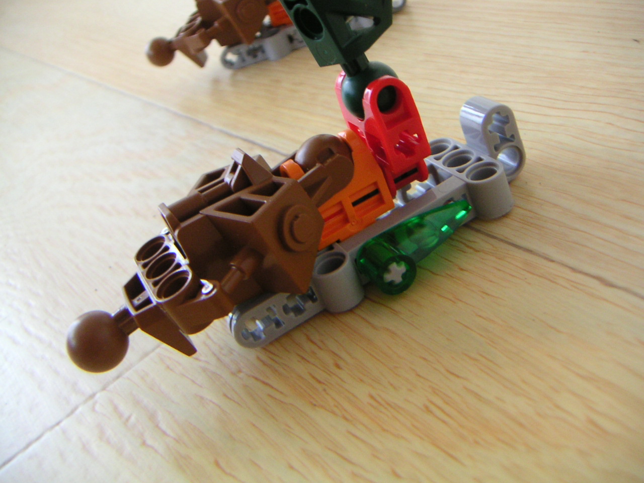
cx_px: 322
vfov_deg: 36.8
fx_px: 726
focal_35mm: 39
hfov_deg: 47.9
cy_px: 242
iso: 125
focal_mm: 5.1
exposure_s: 1/45
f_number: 2.9
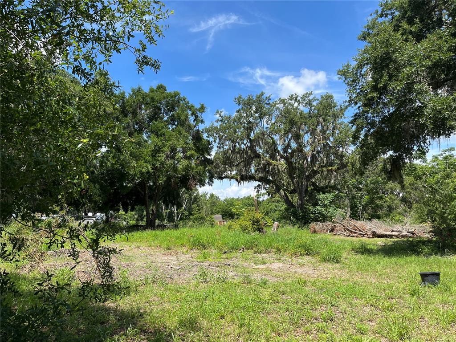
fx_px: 343
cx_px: 228
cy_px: 171
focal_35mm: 26
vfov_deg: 53.1
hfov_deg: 67.3
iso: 50
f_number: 1.6
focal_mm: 5.1
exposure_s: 1/1957
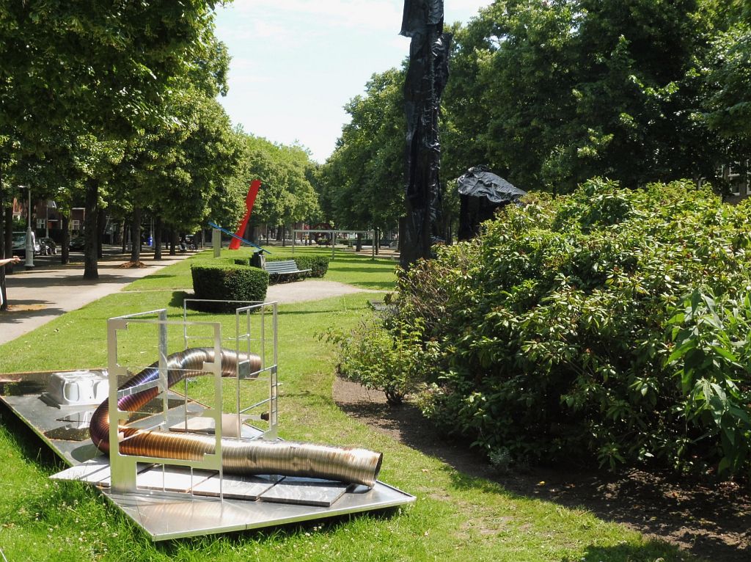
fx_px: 1019
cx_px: 376
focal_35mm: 47
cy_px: 281
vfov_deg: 30.8
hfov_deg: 40.5
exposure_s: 1/250
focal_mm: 8.5
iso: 100
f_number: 5
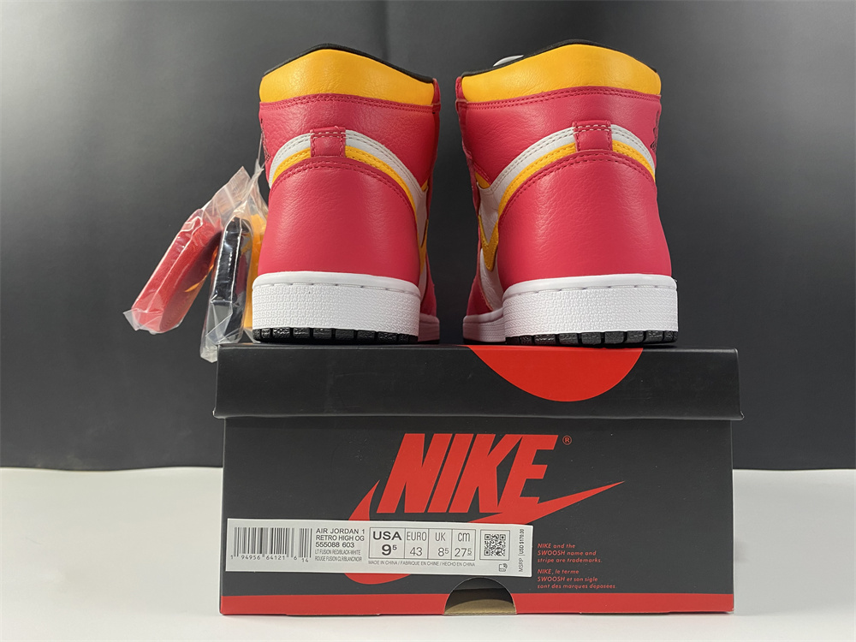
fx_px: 643
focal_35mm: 26
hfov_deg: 67.3
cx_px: 428
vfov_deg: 53.1
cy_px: 321
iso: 80
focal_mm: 4.25
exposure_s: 1/50
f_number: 1.8
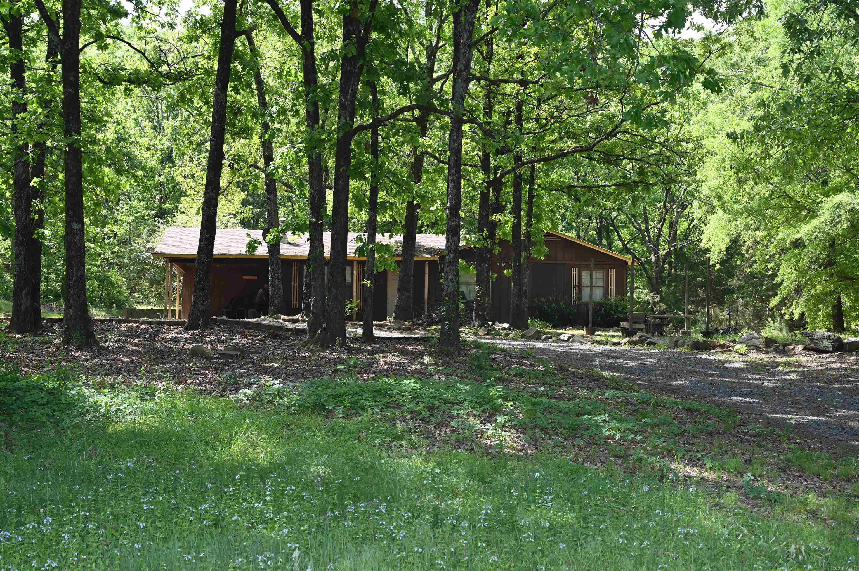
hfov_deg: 43.6
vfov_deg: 29.8
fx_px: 1073
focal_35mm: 45
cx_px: 430
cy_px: 286
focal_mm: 45
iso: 160
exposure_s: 1/125
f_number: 5.6
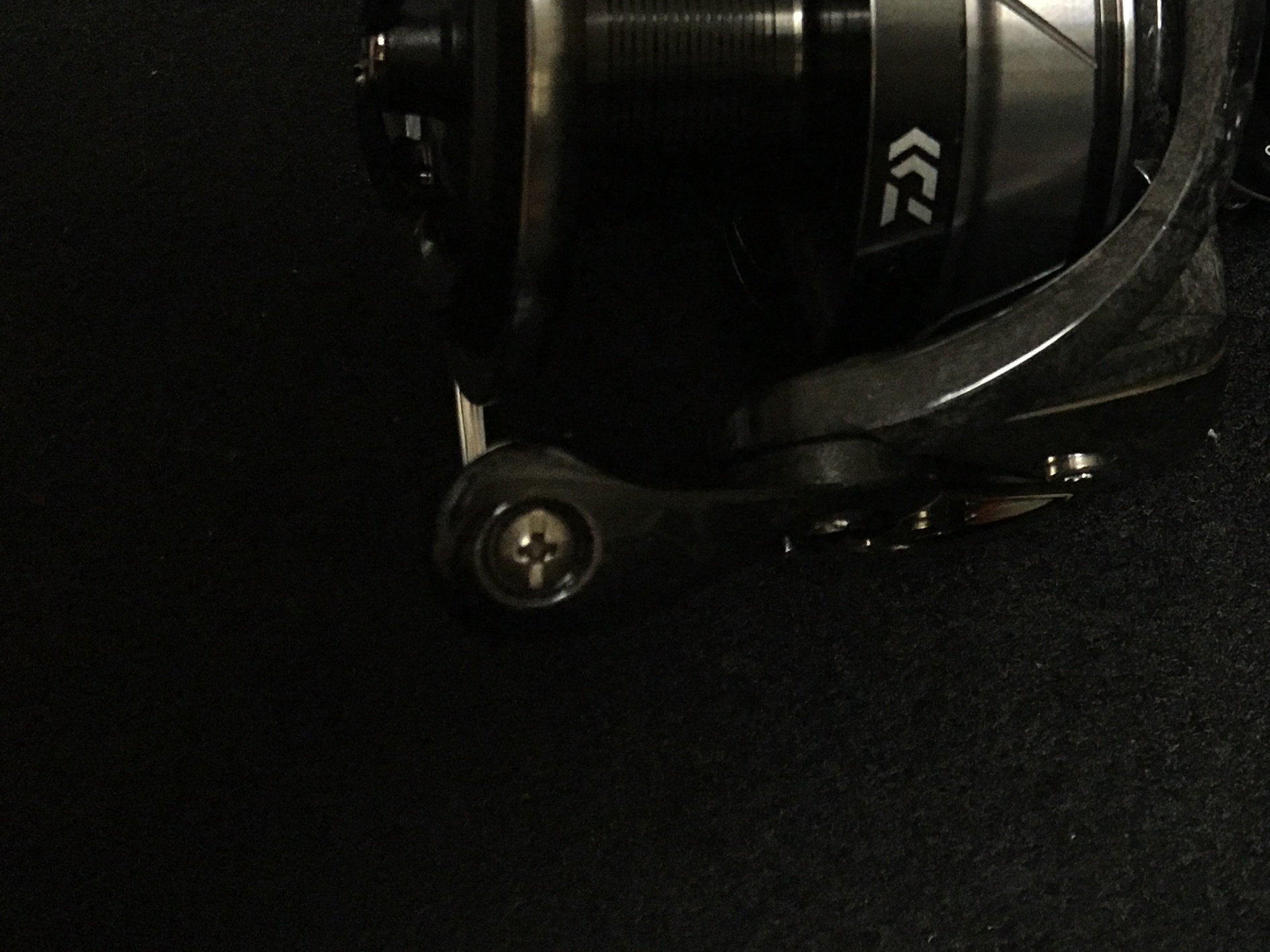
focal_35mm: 62
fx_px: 2274
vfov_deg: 22.5
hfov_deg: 28.7
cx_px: 1346
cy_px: -57
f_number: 2.2
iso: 160
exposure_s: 1/30
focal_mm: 4.15
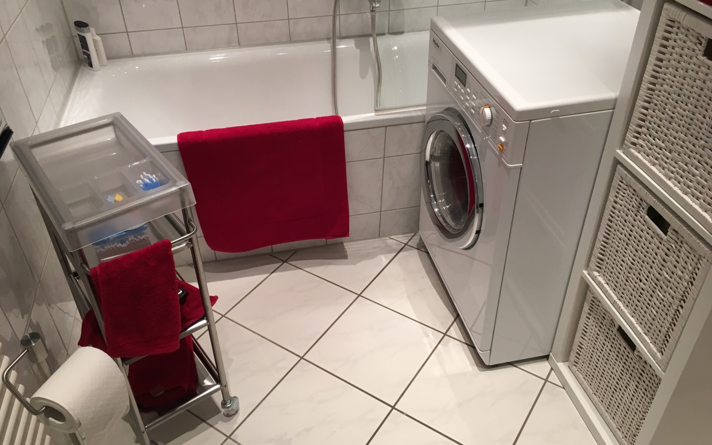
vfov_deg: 40.6
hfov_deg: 61.2
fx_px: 602
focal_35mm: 31
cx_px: 353
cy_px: 215
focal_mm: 4.15
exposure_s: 1/33
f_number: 2.2
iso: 100
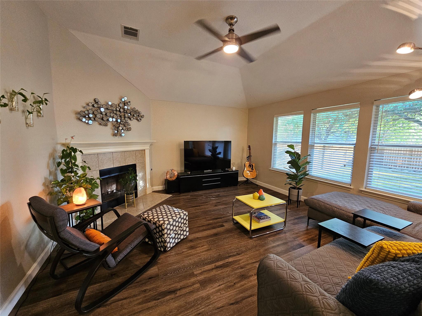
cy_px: 158
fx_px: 158
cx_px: 211
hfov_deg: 106.2
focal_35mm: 13
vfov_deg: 89.9
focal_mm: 2.2
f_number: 2.2
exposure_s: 1/40
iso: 320
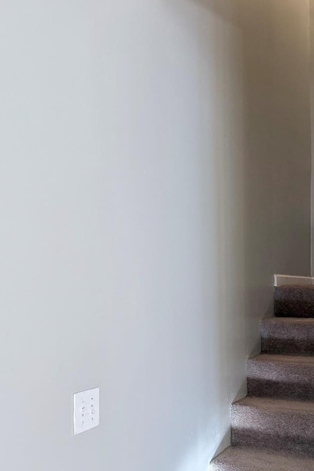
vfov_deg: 48.1
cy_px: 288
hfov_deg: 32.7
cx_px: 241
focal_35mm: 40
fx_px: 523
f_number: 1.78
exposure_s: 1/60
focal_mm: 6.76
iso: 250
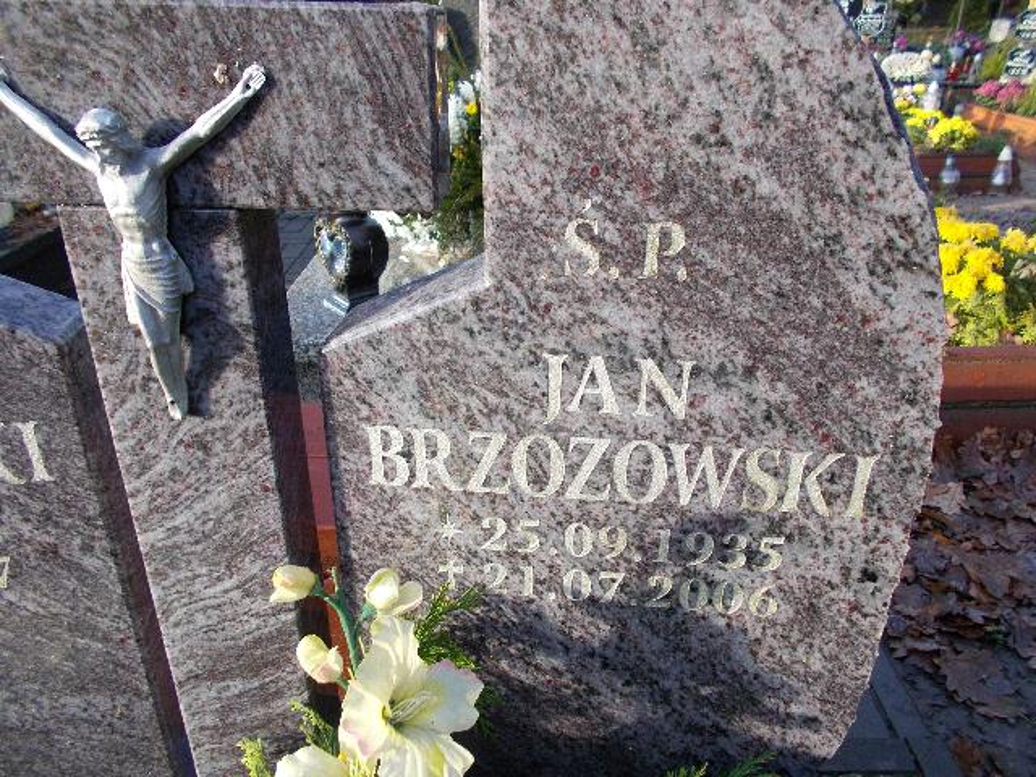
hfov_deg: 67.3
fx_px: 778
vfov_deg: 53.1
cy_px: 388
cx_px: 518
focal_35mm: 26
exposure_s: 1/60
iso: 80
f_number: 3.2
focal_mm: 4.6
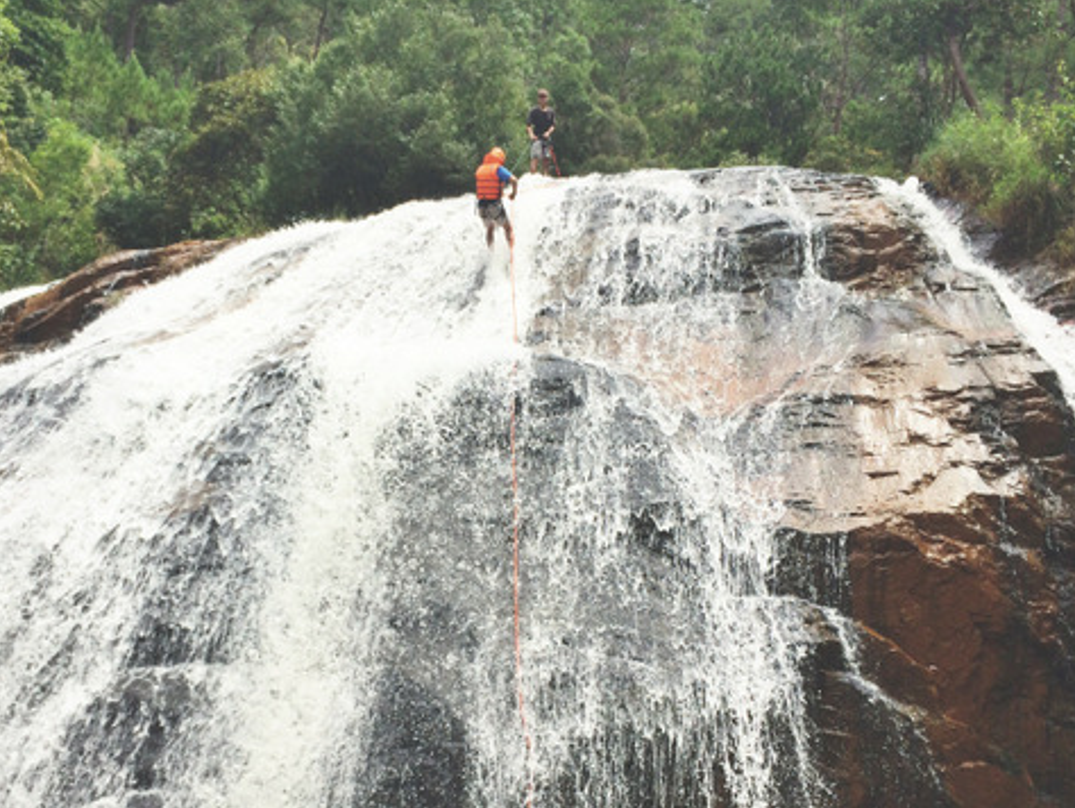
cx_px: 456
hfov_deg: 43.7
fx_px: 1336
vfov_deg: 33.4
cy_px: 533
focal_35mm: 43
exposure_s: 1/1786
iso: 40
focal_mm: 4.12
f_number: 2.2
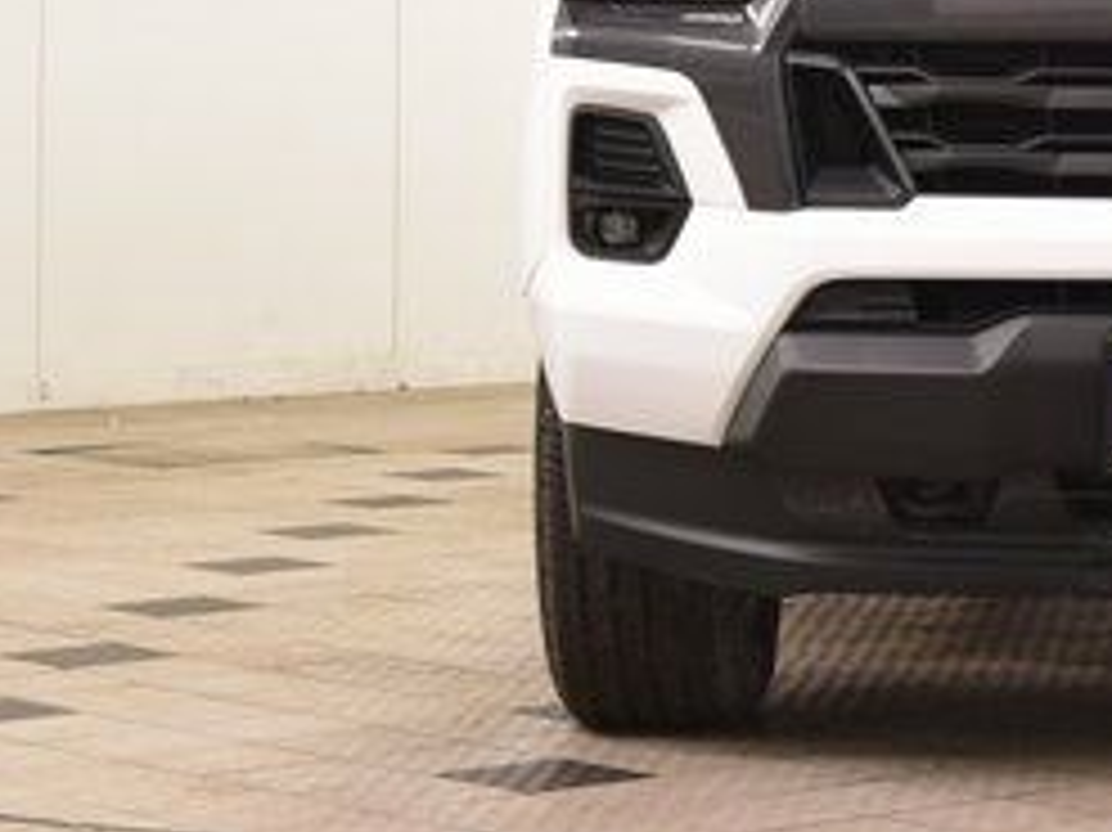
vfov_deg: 10.4
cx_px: 1252
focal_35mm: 142
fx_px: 4559
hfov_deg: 13.6
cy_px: 70
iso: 1100
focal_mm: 38
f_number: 7.1
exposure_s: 1/30
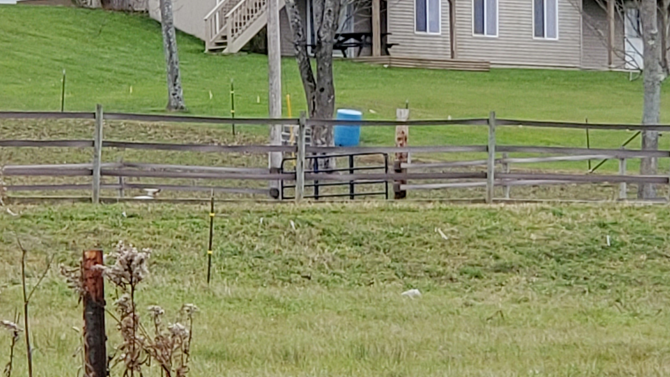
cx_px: 348
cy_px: -9
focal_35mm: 101
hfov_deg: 21.2
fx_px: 1794
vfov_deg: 11.8
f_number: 2.4
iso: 50
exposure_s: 1/170
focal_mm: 6
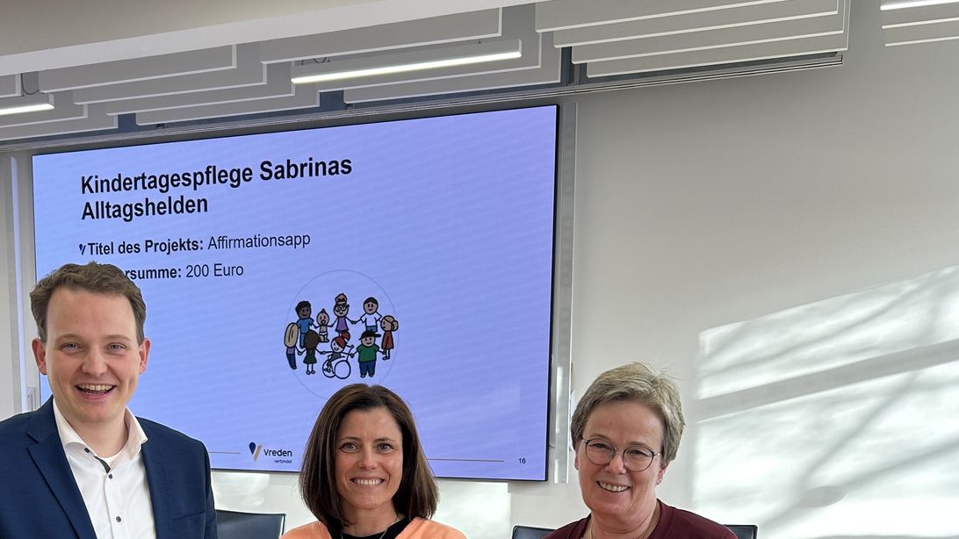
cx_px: 395
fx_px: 890
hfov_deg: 56.3
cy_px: 406
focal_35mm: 35
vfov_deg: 33.0
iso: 32
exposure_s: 1/111
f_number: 1.5
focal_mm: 5.7
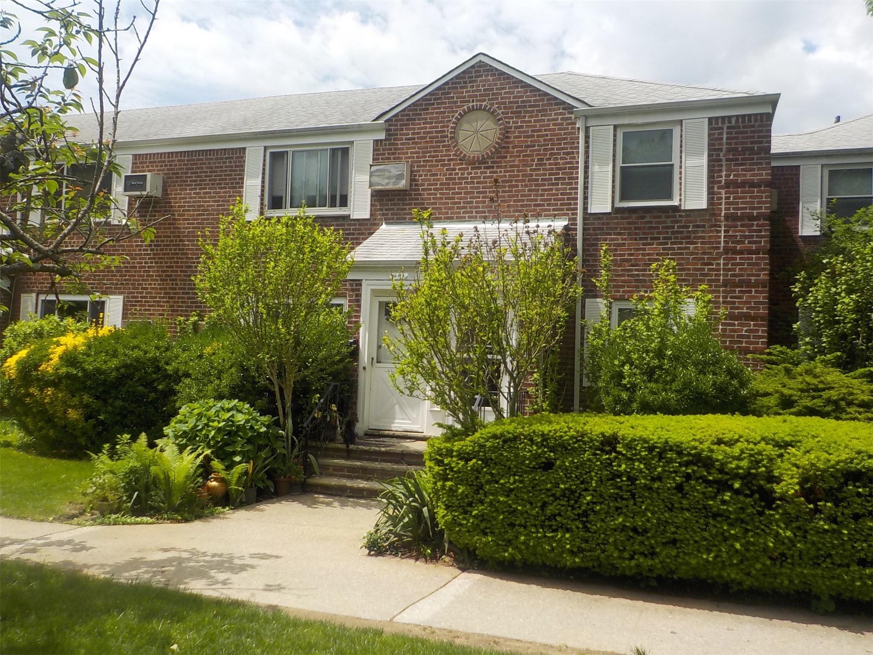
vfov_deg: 46.8
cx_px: 436
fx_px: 757
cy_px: 328
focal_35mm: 30
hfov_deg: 60.0
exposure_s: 1/1250
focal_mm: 4.1
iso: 125
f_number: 3.3
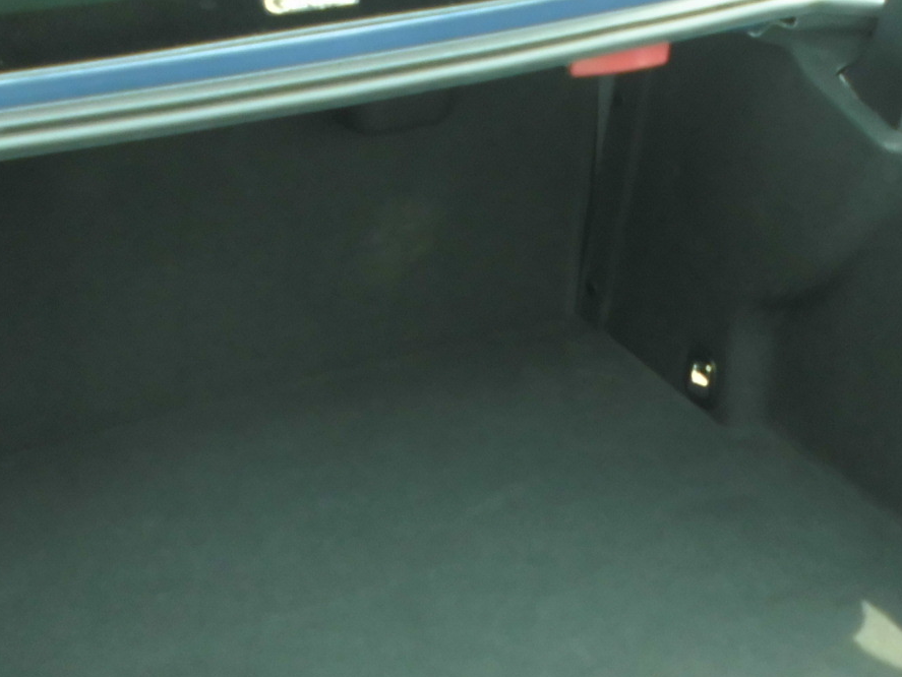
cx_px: 450
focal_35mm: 60
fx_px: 1564
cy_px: 544
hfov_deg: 32.2
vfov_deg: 24.0
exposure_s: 1/60
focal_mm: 4.6
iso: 200
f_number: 3.5
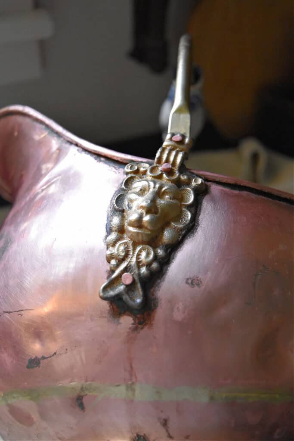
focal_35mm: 42
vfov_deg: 46.4
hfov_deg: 31.9
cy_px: 220
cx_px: 147
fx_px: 514
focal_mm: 28
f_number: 4.2
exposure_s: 1/60
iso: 2500
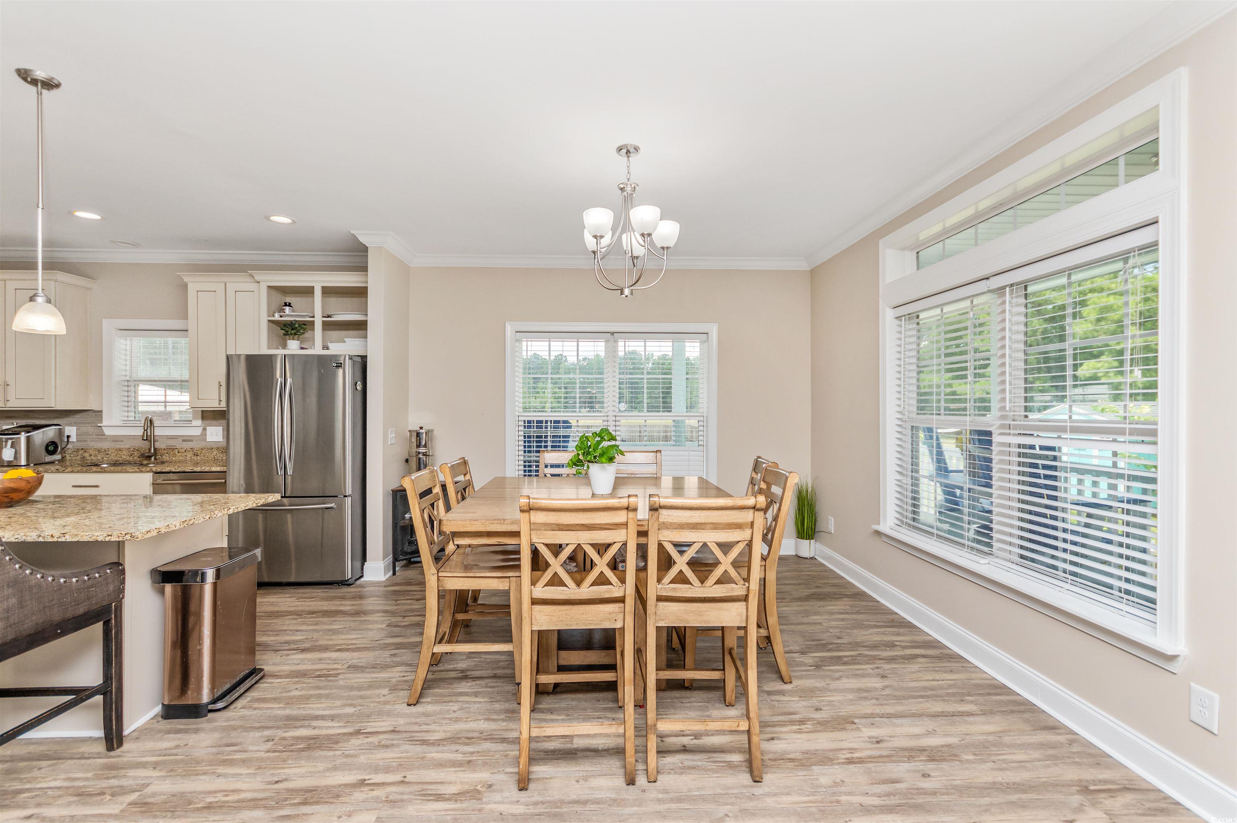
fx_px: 515
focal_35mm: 15
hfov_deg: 100.4
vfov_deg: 77.2
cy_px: 412
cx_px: 618
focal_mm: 10
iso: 125
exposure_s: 1/250
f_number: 5
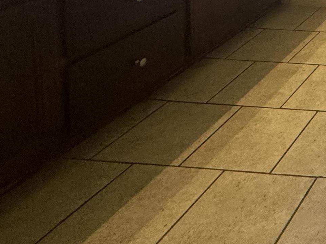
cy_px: -140
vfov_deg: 23.9
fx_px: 424
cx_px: 512
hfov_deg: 26.7
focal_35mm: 45
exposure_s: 1/60
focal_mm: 2.22
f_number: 2.2
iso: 200
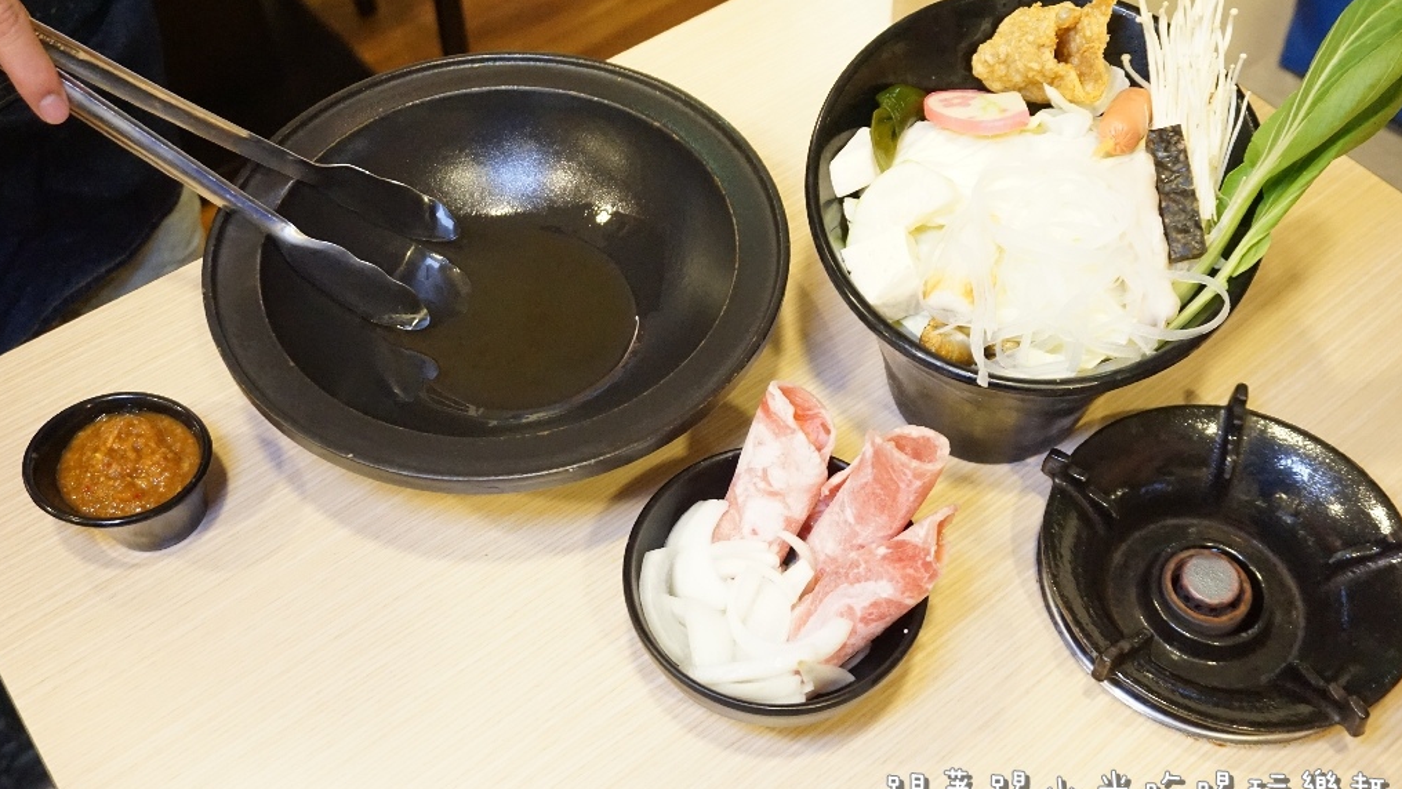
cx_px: 700
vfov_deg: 31.2
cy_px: 350
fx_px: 1413
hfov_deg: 52.8
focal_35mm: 38
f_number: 4.5
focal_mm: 24
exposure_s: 1/100
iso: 3200
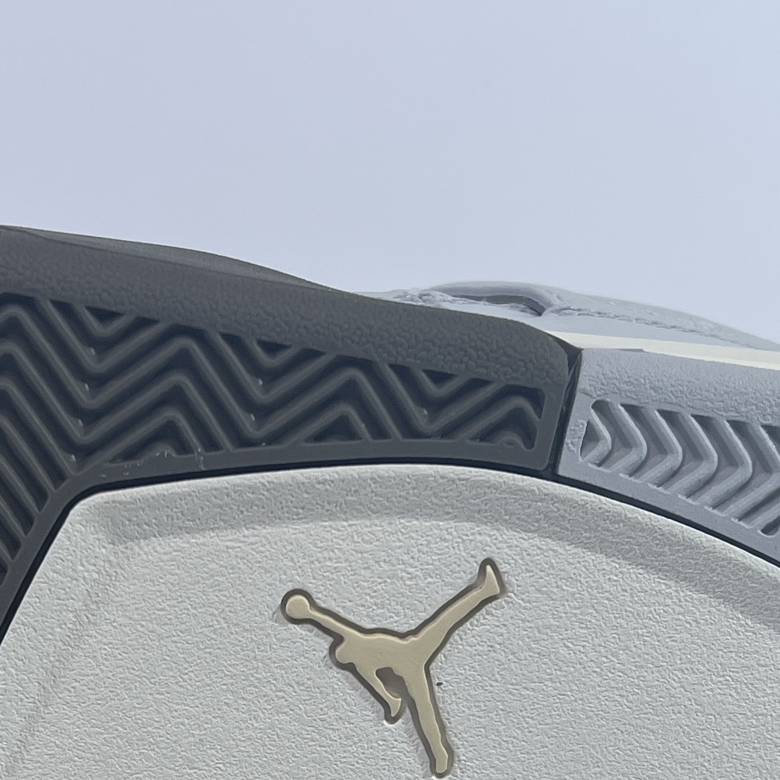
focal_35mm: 82
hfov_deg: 20.9
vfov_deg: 20.6
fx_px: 2090
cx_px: 172
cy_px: 725
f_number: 1.5
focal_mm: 5.7
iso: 50
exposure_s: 1/1751
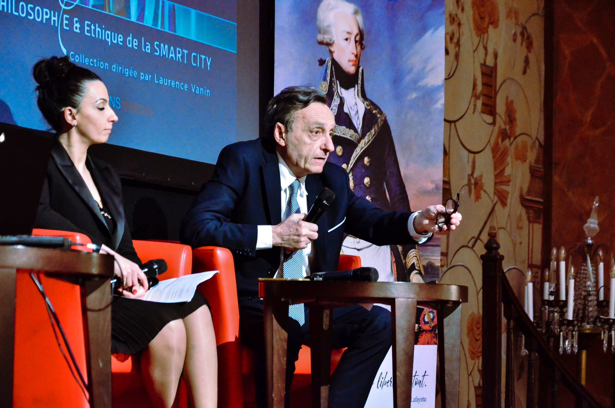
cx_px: 308
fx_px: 2174
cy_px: 204
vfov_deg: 10.7
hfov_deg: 16.1
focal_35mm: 128
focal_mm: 85
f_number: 5.6
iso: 5000
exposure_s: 1/80
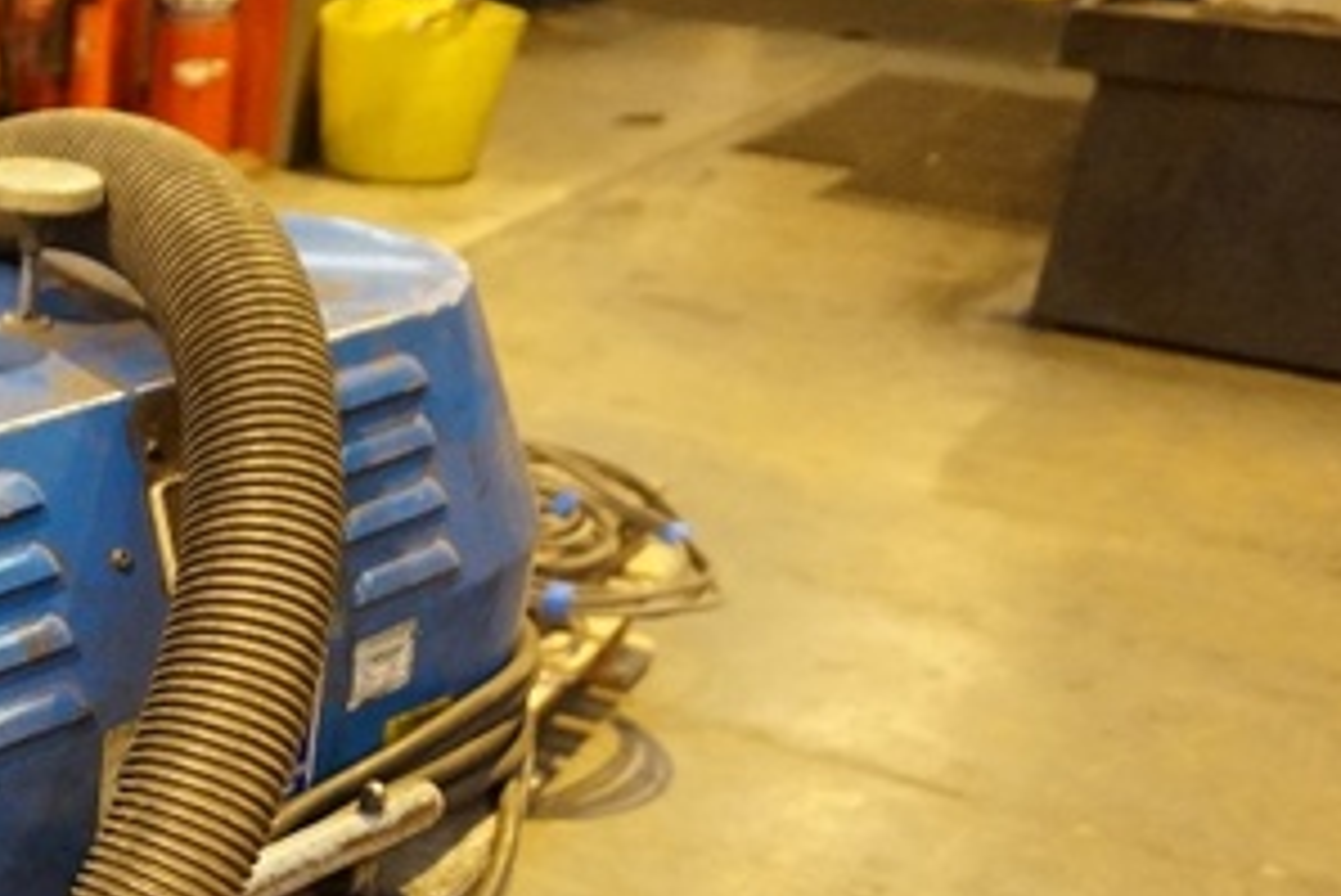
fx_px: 2161
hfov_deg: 30.6
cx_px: -153
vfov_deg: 21.8
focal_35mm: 58
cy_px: 1054
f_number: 3.5
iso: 3200
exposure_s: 1/50
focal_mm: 16
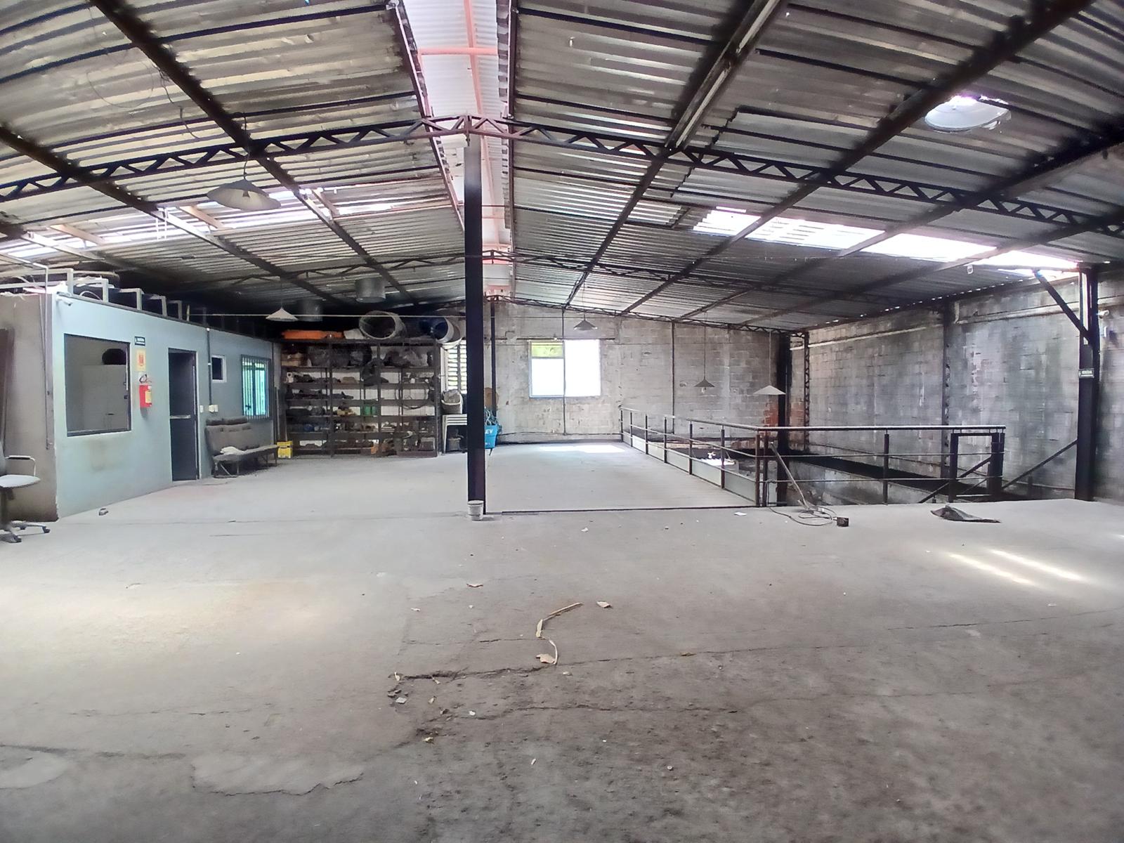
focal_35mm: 17
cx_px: 562
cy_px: 422
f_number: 2.2
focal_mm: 1.4
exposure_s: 1/30
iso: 160
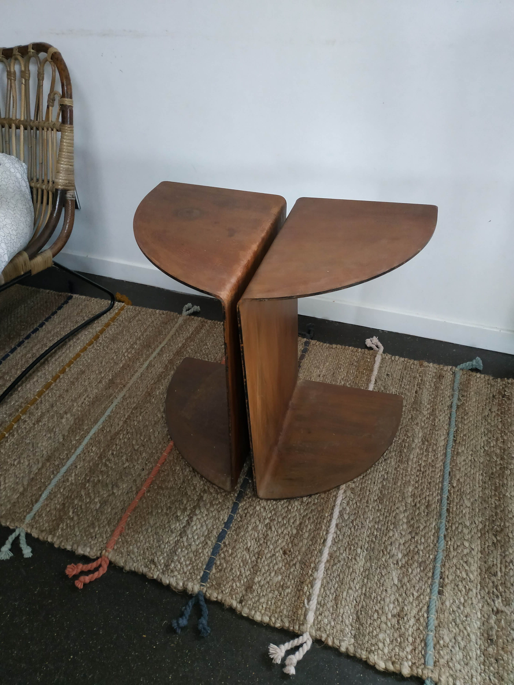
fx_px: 475
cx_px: 257
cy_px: 342
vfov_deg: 71.6
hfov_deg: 56.8
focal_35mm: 24
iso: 640
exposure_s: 1/20
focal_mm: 3.94
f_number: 1.9
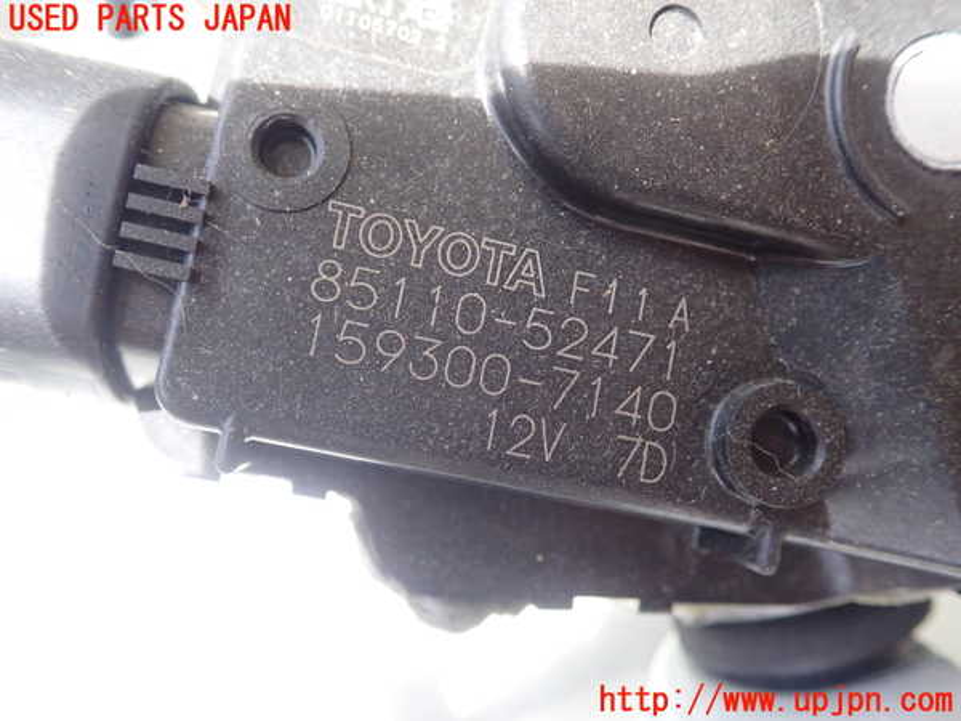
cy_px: 360
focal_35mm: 30
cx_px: 480
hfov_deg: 60.0
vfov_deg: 46.8
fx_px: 833
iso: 500
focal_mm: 5.5
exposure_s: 1/125
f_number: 2.3
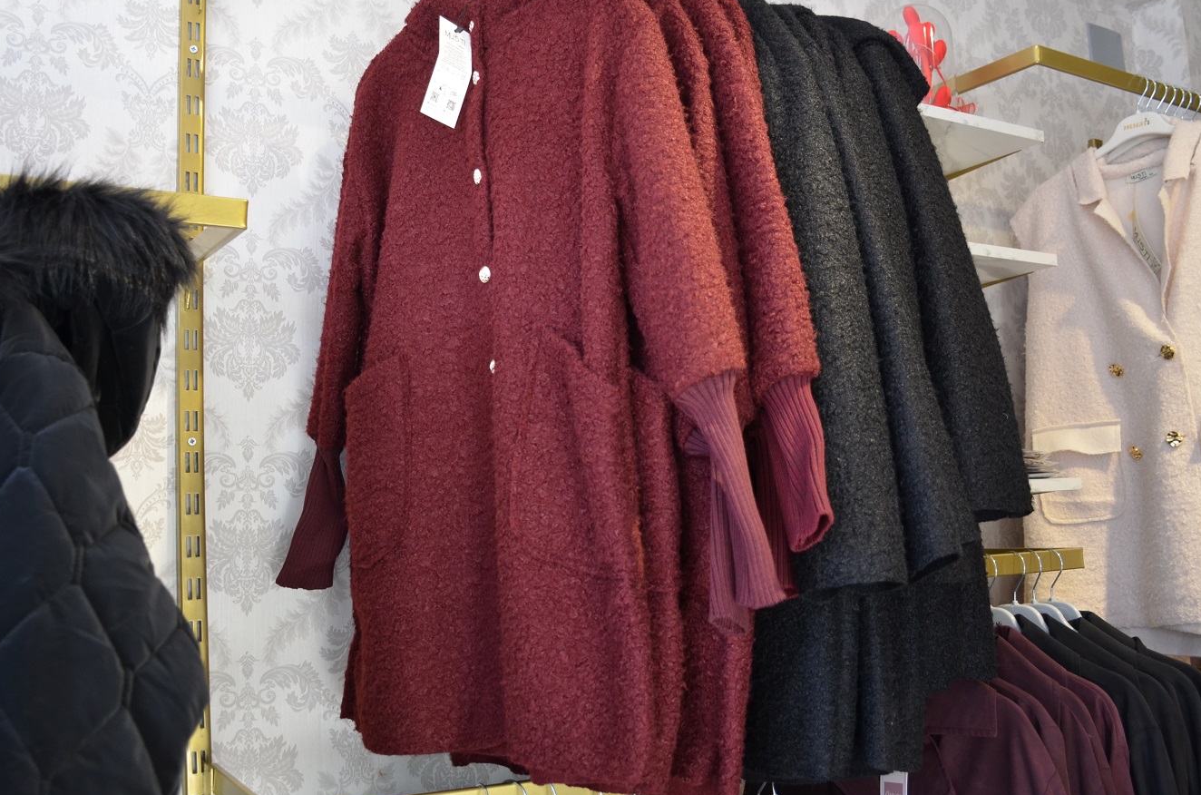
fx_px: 1132
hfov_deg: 55.9
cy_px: 356
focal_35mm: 34
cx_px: 579
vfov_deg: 38.7
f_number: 4
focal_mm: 20
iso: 500
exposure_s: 1/60
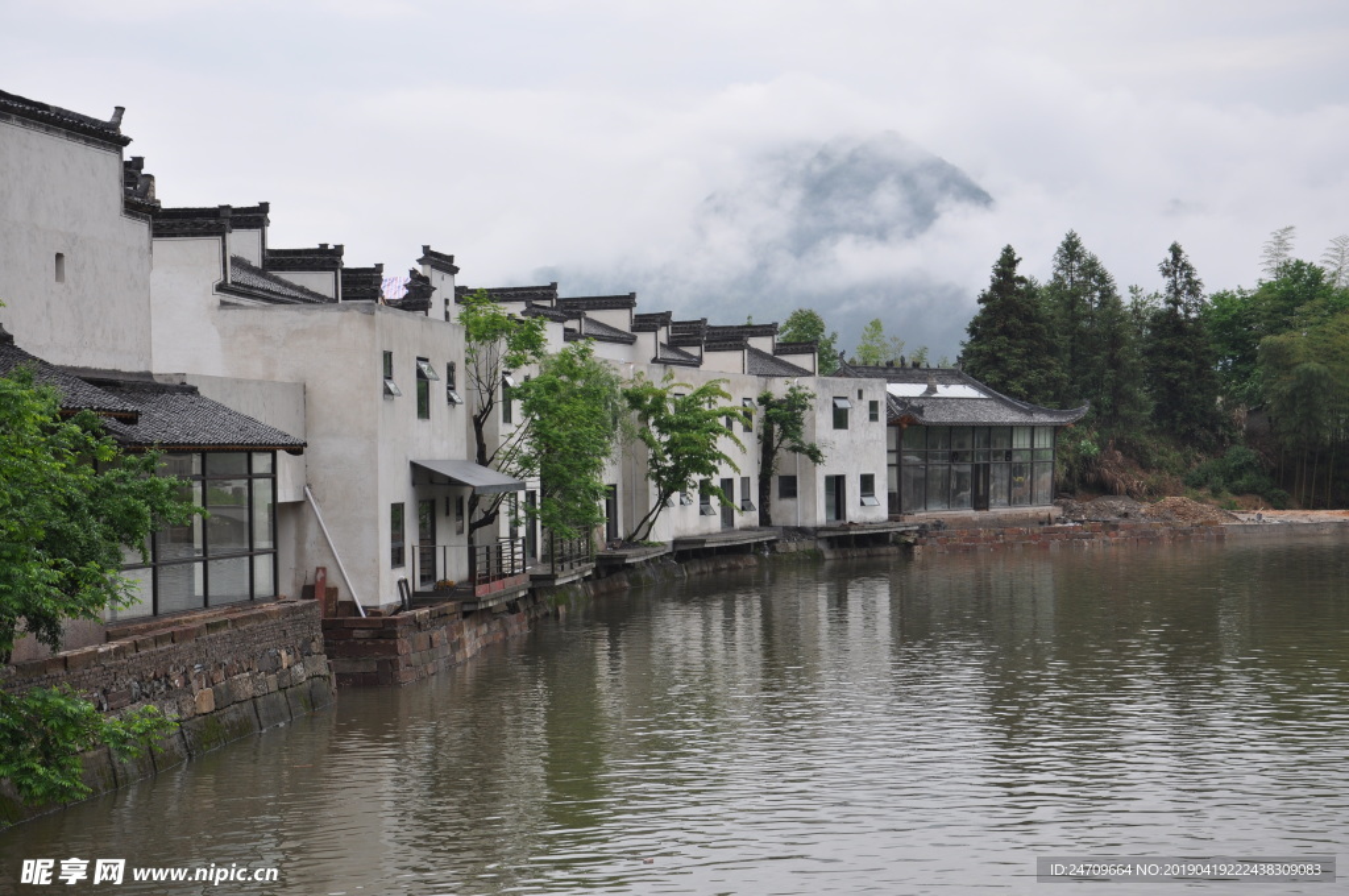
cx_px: 674
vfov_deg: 20.1
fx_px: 2526
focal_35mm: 68
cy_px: 448
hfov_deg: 29.9
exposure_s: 1/250
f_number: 8
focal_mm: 45
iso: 200
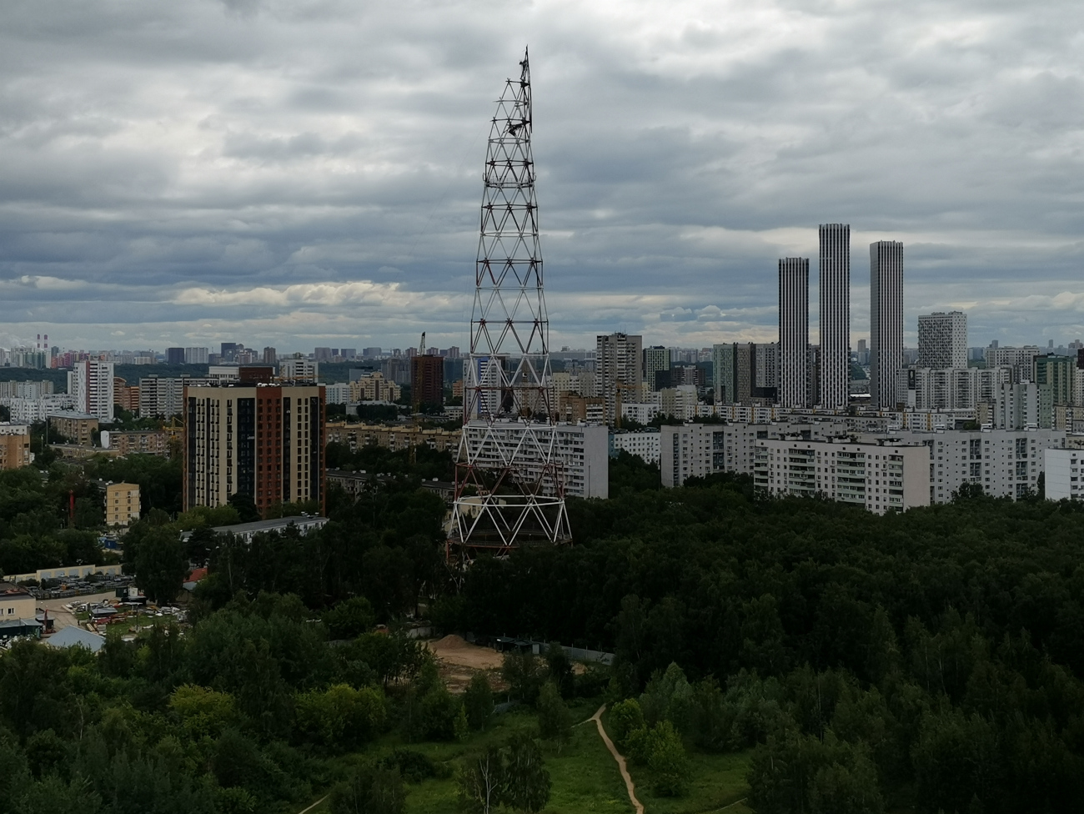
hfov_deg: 38.2
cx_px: 542
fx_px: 1566
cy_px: 407
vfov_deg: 29.1
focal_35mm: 50
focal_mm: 4.75
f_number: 1.8
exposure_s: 1/5376
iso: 50
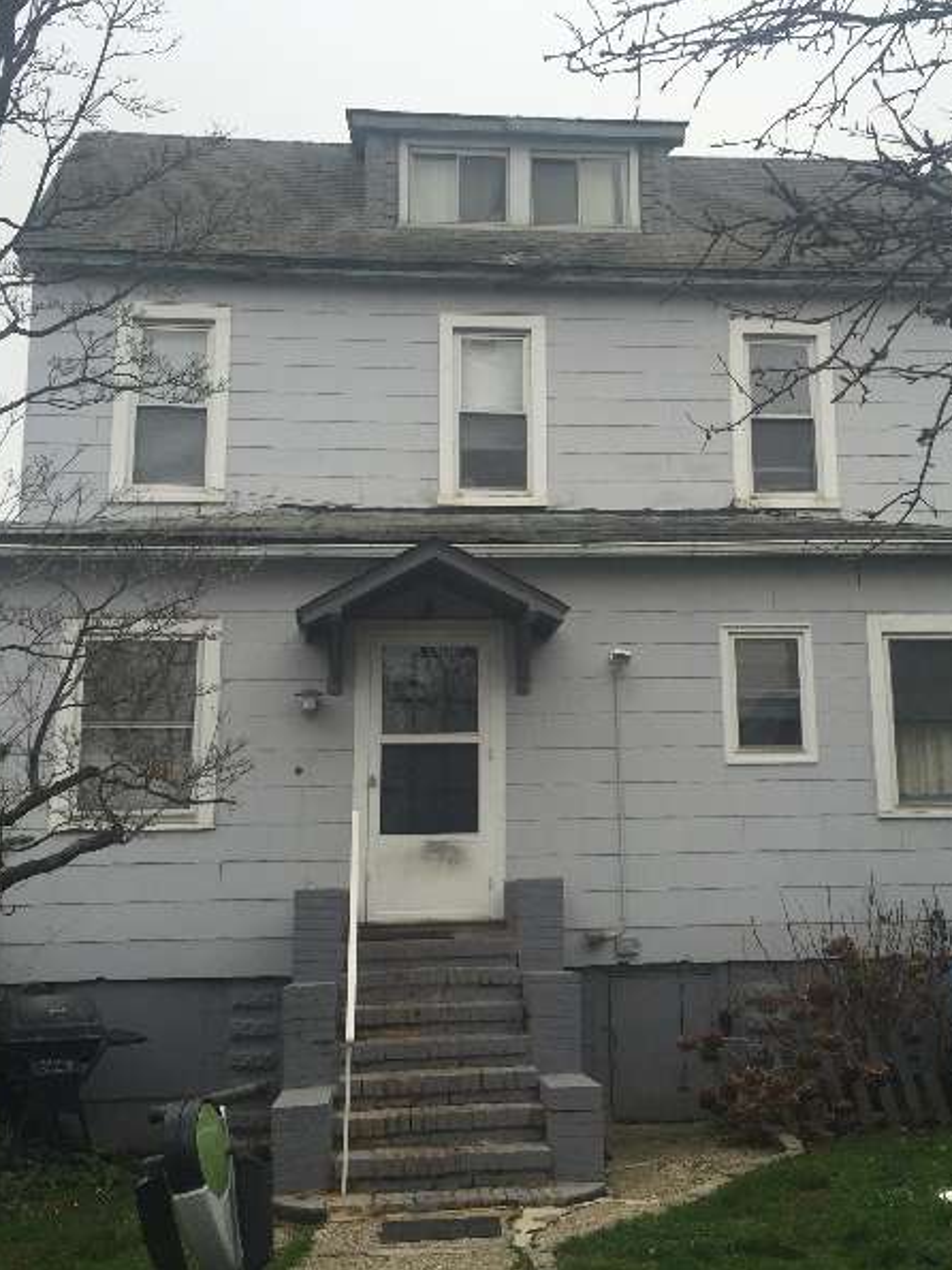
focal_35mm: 39
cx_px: 557
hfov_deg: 36.7
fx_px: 1431
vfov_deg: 47.9
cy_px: 634
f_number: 2.2
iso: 32
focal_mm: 4.15
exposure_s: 1/222
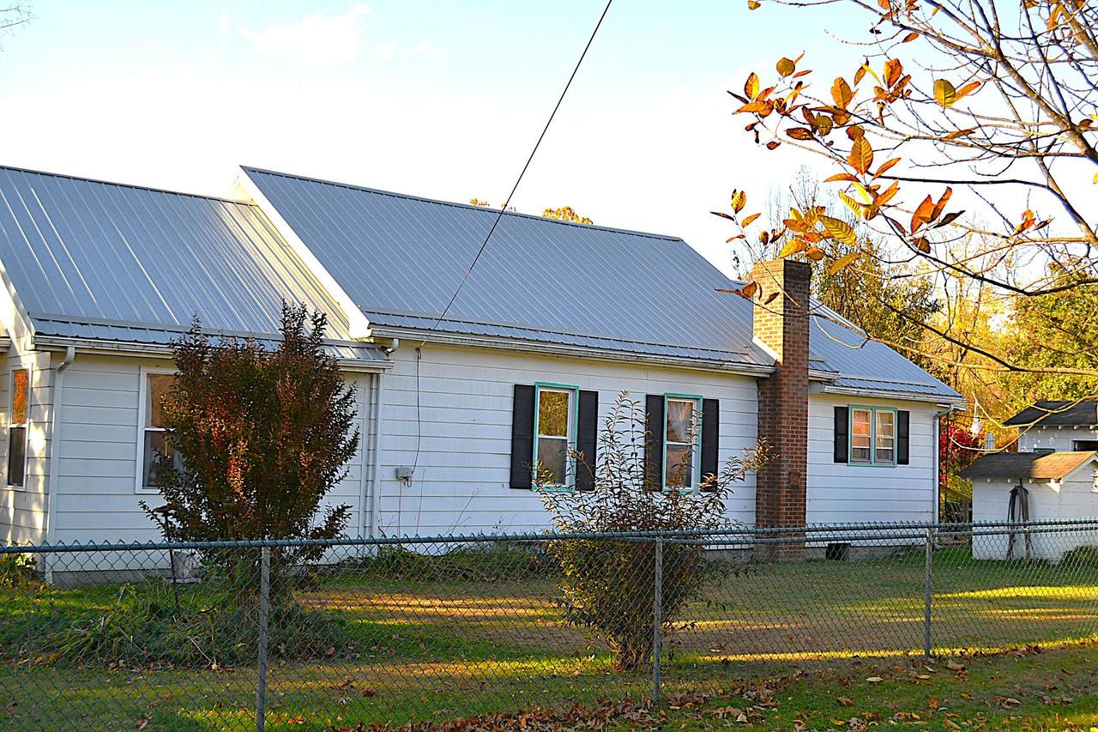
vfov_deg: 29.9
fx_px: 1372
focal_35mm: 45
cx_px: 549
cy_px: 366
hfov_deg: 43.6
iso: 100
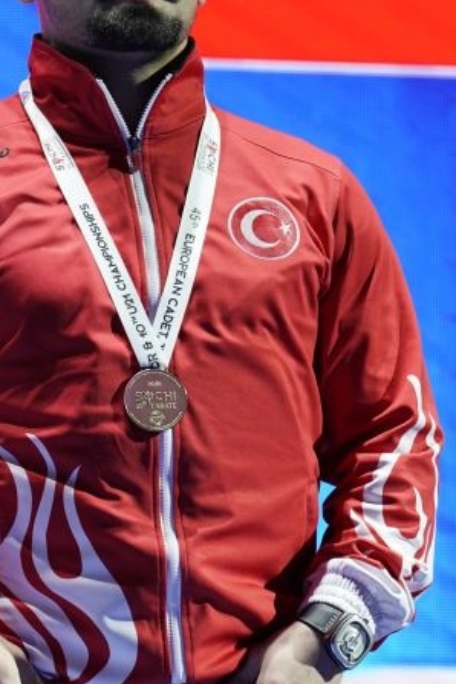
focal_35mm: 537
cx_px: 171
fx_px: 10202
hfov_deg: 2.6
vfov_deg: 3.8
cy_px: 376
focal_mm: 200
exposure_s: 1/250
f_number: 2.8
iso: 500
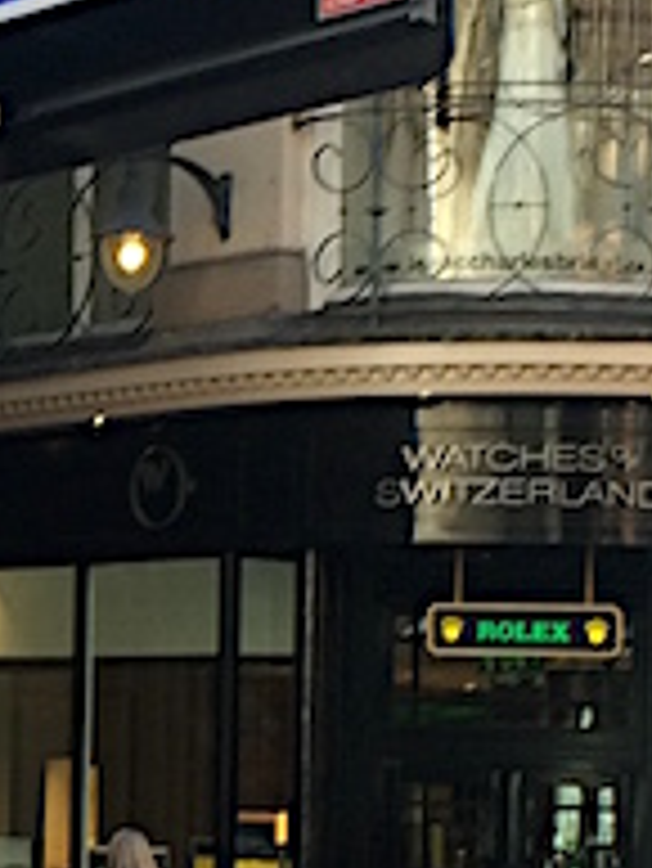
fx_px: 3763
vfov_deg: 13.1
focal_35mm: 150
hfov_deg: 9.7
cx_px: -270
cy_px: 670
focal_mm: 4.15
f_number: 2.2
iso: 32
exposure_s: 1/113
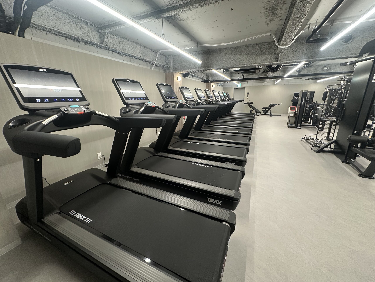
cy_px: 141
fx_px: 152
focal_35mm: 14
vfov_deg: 85.7
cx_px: 188
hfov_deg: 102.1
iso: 320
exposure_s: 1/50
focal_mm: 2.22
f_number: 2.2
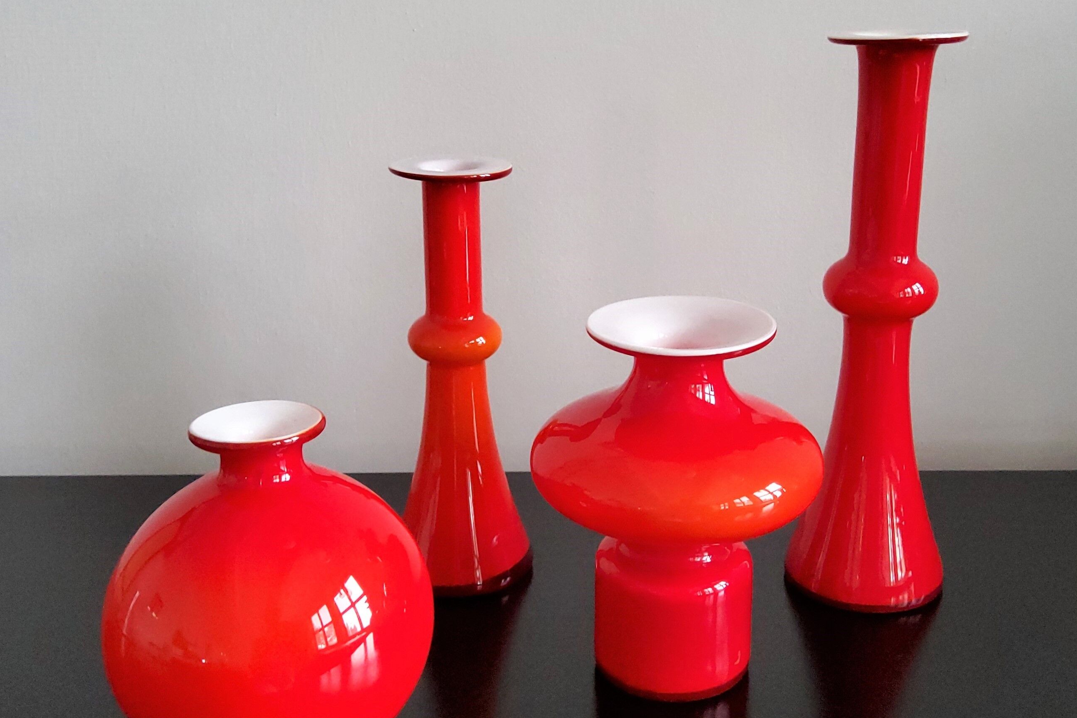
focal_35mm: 33
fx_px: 987
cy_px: 371
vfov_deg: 40.0
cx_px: 555
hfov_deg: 57.2
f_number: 2
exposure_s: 1/25
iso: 250
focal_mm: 3.08
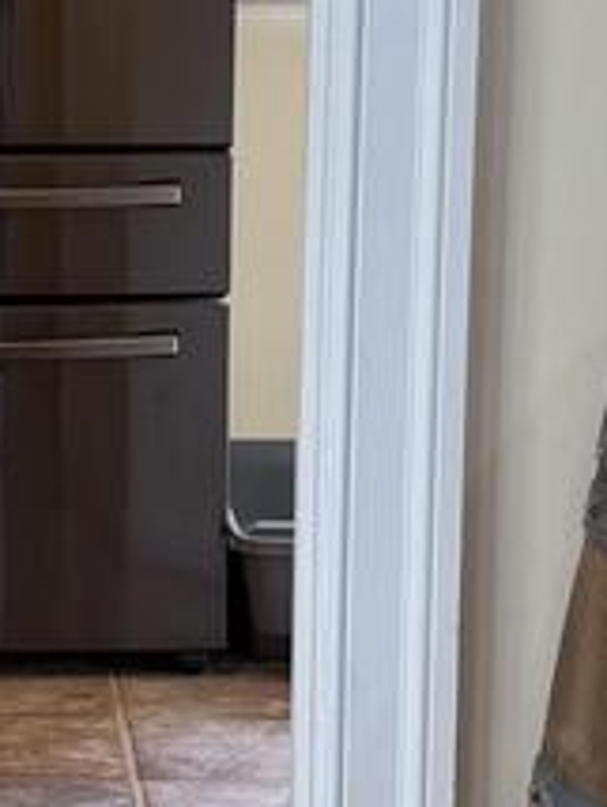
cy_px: 283
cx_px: -143
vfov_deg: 16.2
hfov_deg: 12.0
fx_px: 2823
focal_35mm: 121
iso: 125
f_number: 1.78
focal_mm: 6.76
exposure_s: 1/120
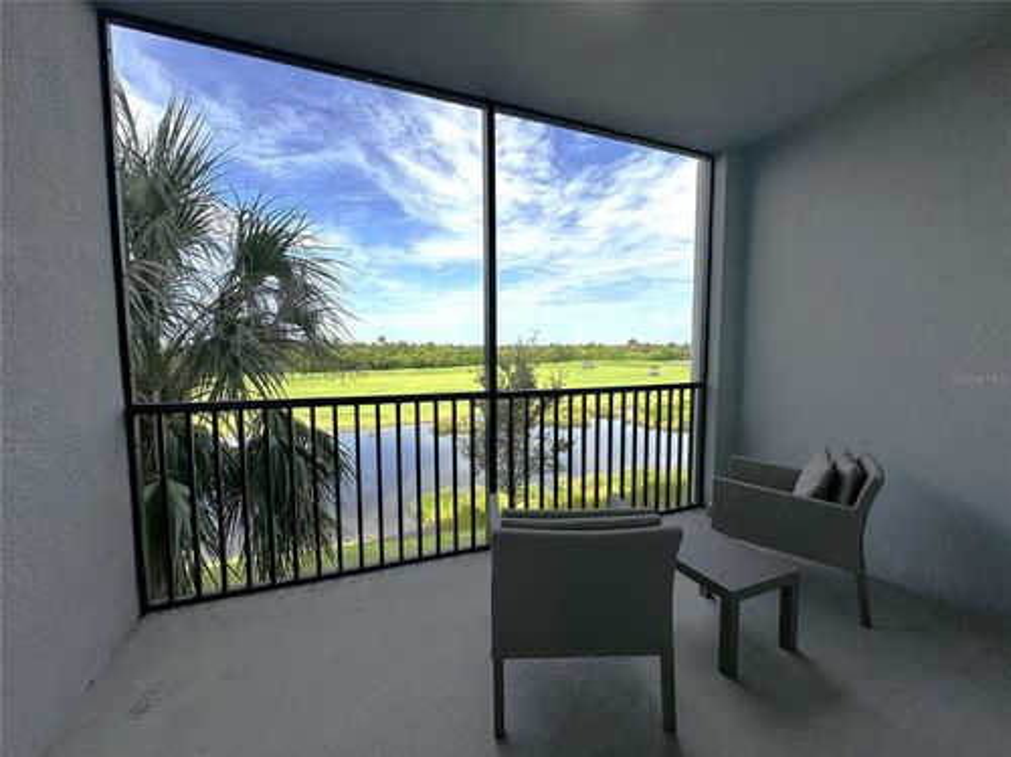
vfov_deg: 85.6
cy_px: 378
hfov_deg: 102.1
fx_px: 408
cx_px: 506
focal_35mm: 14
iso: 40
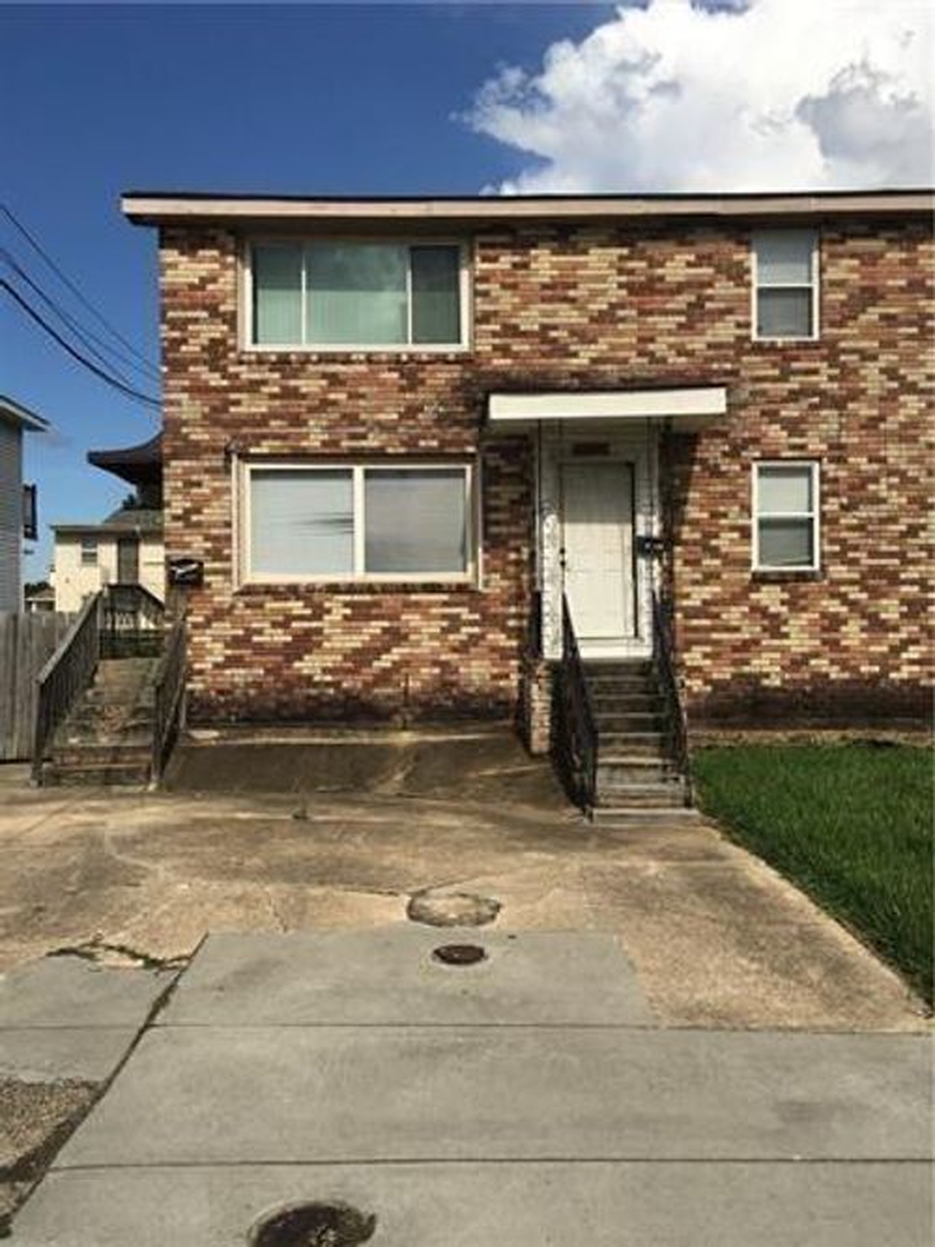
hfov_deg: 48.2
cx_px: 468
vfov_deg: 61.7
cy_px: 624
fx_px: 1045
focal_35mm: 29
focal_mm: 4.15
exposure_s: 1/2024
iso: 25
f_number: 2.2
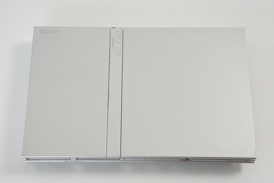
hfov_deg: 27.0
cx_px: 137
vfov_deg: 18.2
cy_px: 92
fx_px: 571
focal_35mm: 75
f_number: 6.3
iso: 640
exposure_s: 1/80
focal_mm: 50
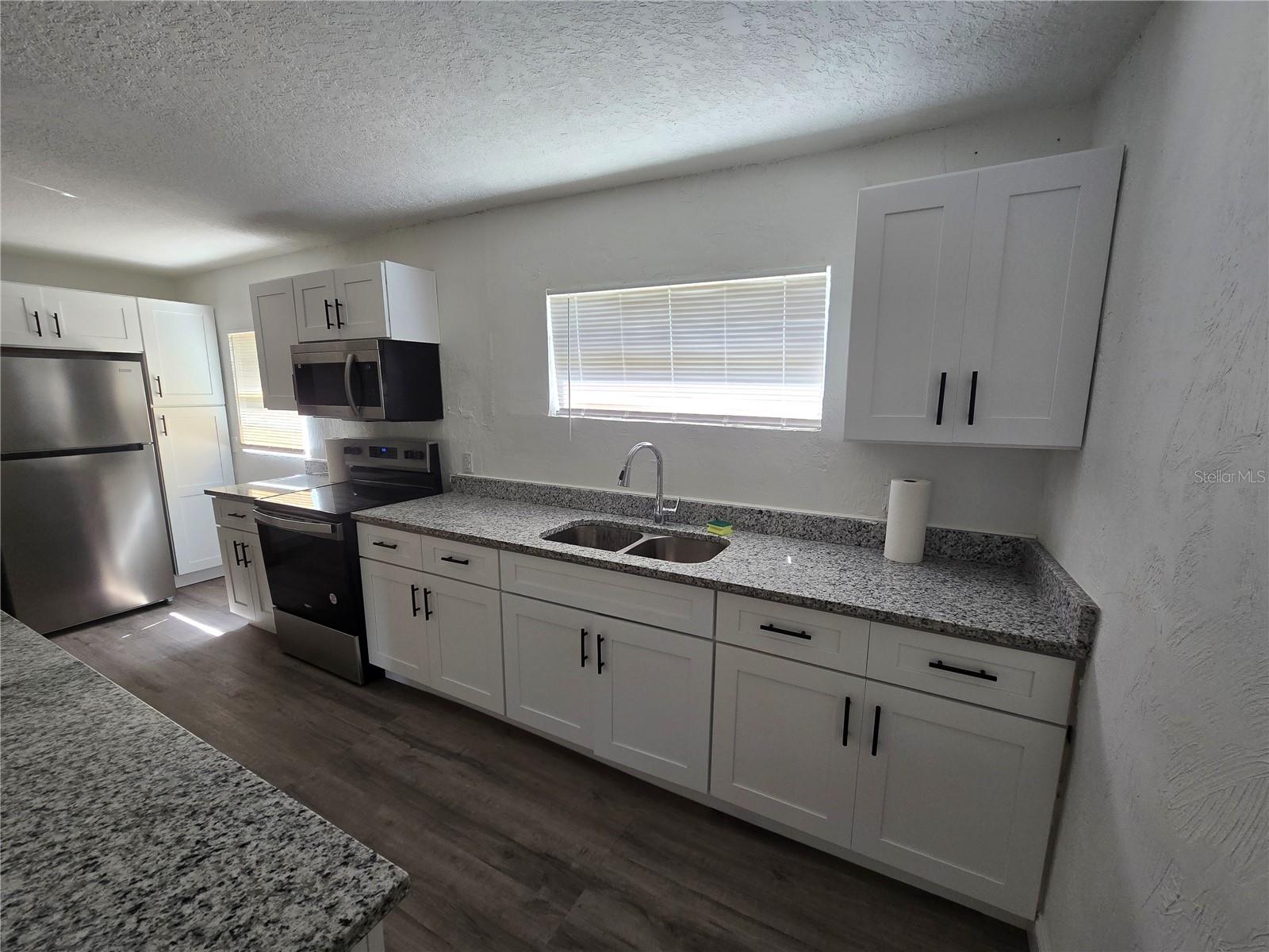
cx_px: 634
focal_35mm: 13
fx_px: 477
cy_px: 476
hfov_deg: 106.2
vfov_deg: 89.9
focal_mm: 2.2
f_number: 2.2
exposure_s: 1/100
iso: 125
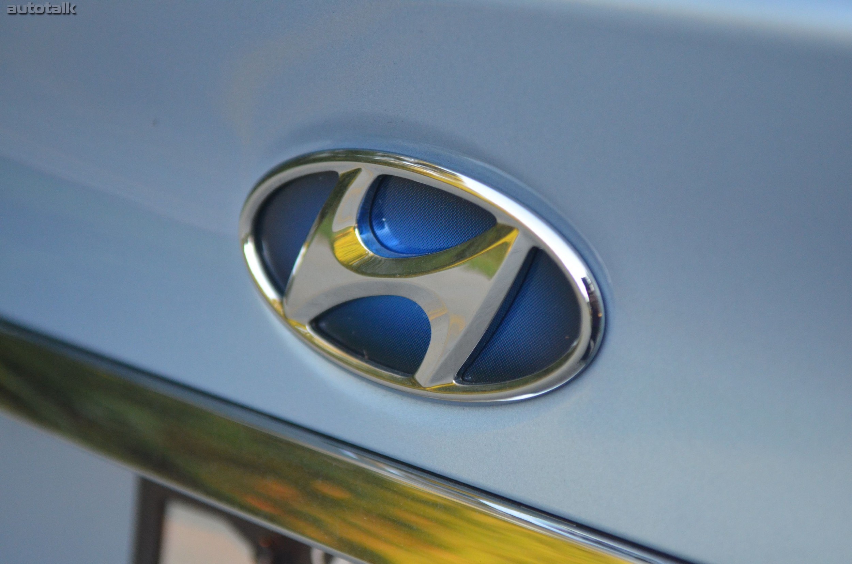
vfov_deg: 16.5
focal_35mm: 82
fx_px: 1949
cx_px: 426
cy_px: 282
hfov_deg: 24.7
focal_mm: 55
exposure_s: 1/250
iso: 1600
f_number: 2.8
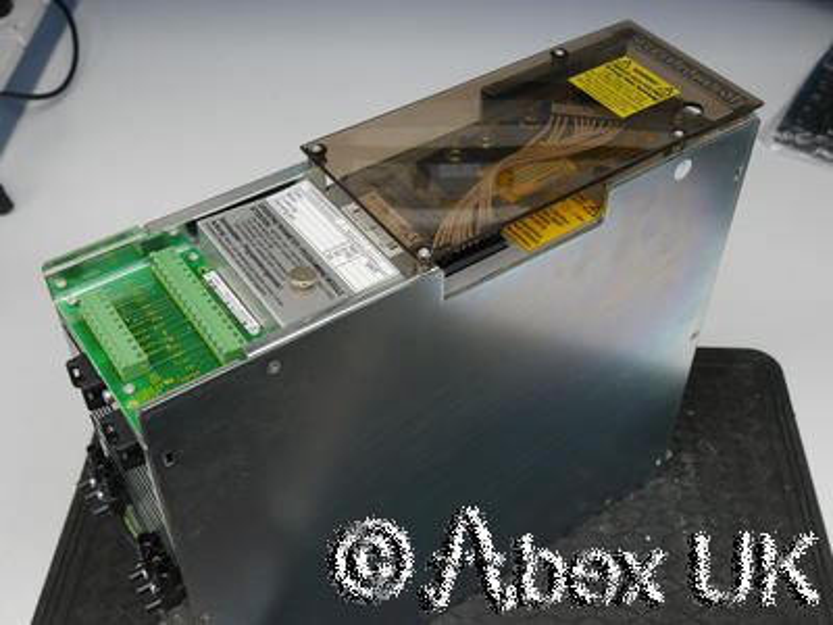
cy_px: 312
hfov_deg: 44.8
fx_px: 1011
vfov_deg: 34.3
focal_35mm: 42
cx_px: 416
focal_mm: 21
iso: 400
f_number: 7.1
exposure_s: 1/30
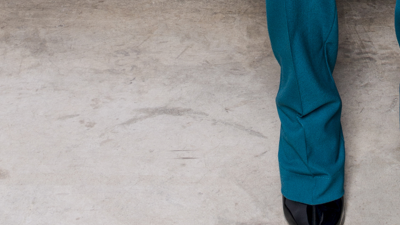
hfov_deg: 16.4
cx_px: 378
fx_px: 1368
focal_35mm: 129
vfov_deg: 8.3
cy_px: -395
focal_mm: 31
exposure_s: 1/160
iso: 250
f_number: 9
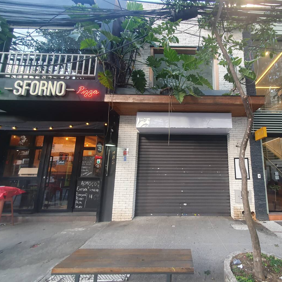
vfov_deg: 87.4
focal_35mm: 16
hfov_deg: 85.3
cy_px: 141
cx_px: 181
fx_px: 147
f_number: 2.2
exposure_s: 1/60
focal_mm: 1.8
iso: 160
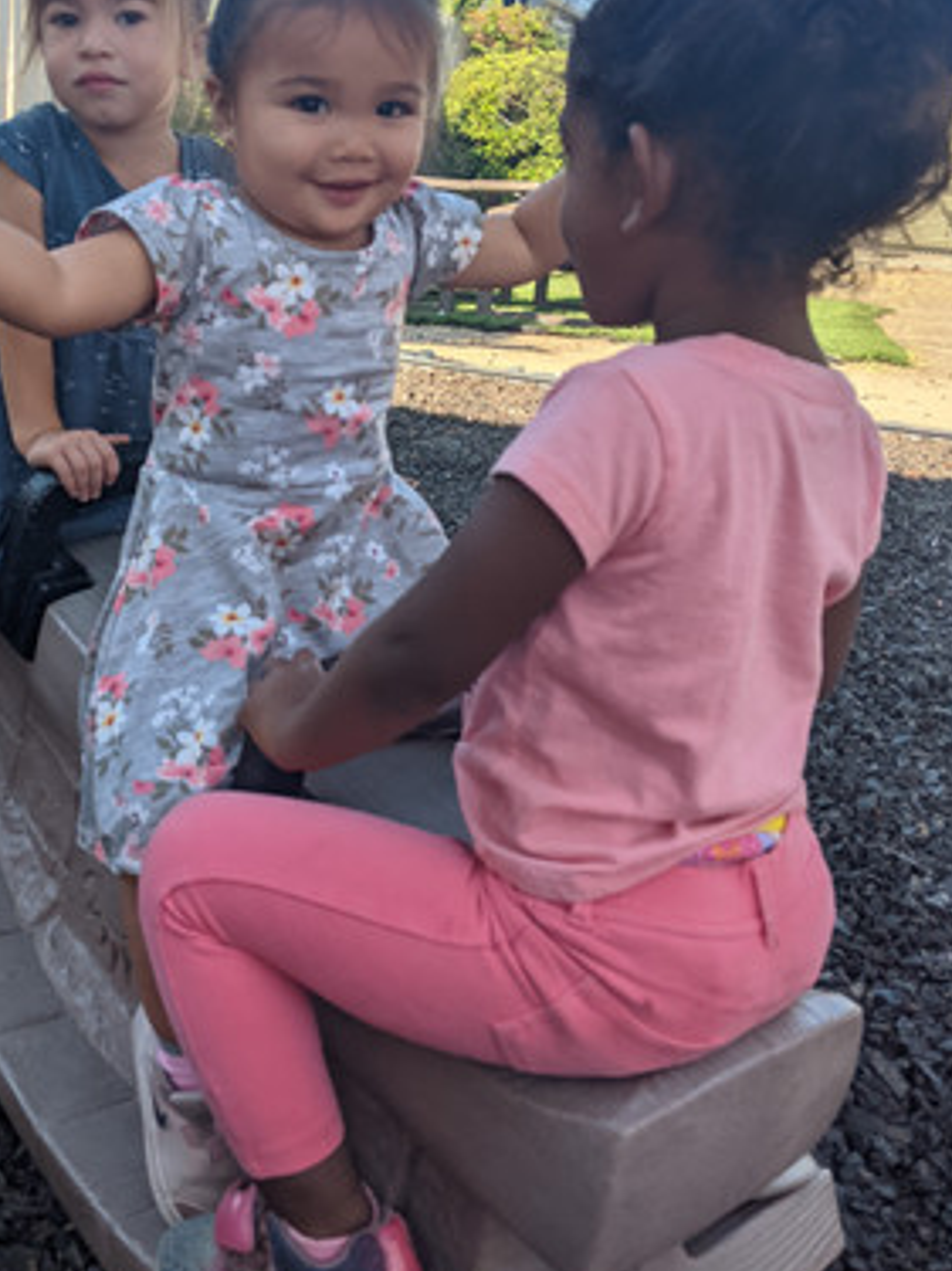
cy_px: 488
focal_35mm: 36
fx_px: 1321
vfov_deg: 50.9
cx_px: 330
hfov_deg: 39.2
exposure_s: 1/1170
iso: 45
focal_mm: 4.44
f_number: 1.8
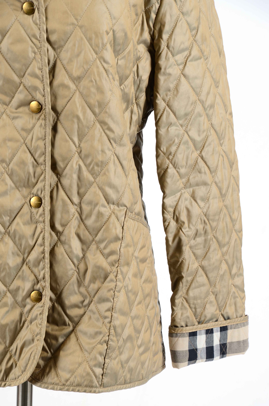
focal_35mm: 158
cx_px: 134
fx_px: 1773
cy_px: 203
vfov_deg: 13.1
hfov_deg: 8.7
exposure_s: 1/80
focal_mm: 105
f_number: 8
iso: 160
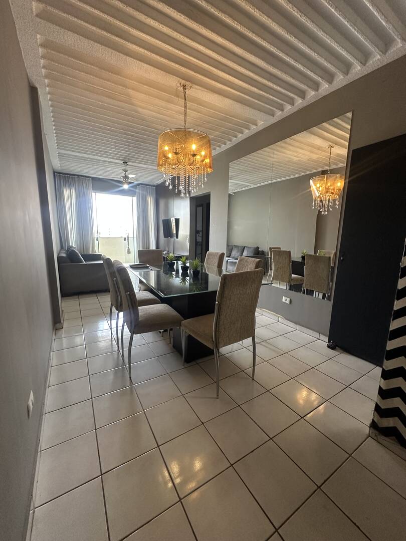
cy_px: 270
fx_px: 219
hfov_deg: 85.7
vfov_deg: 102.1
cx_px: 203
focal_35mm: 14
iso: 320
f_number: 2.2
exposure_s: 1/120
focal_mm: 2.22
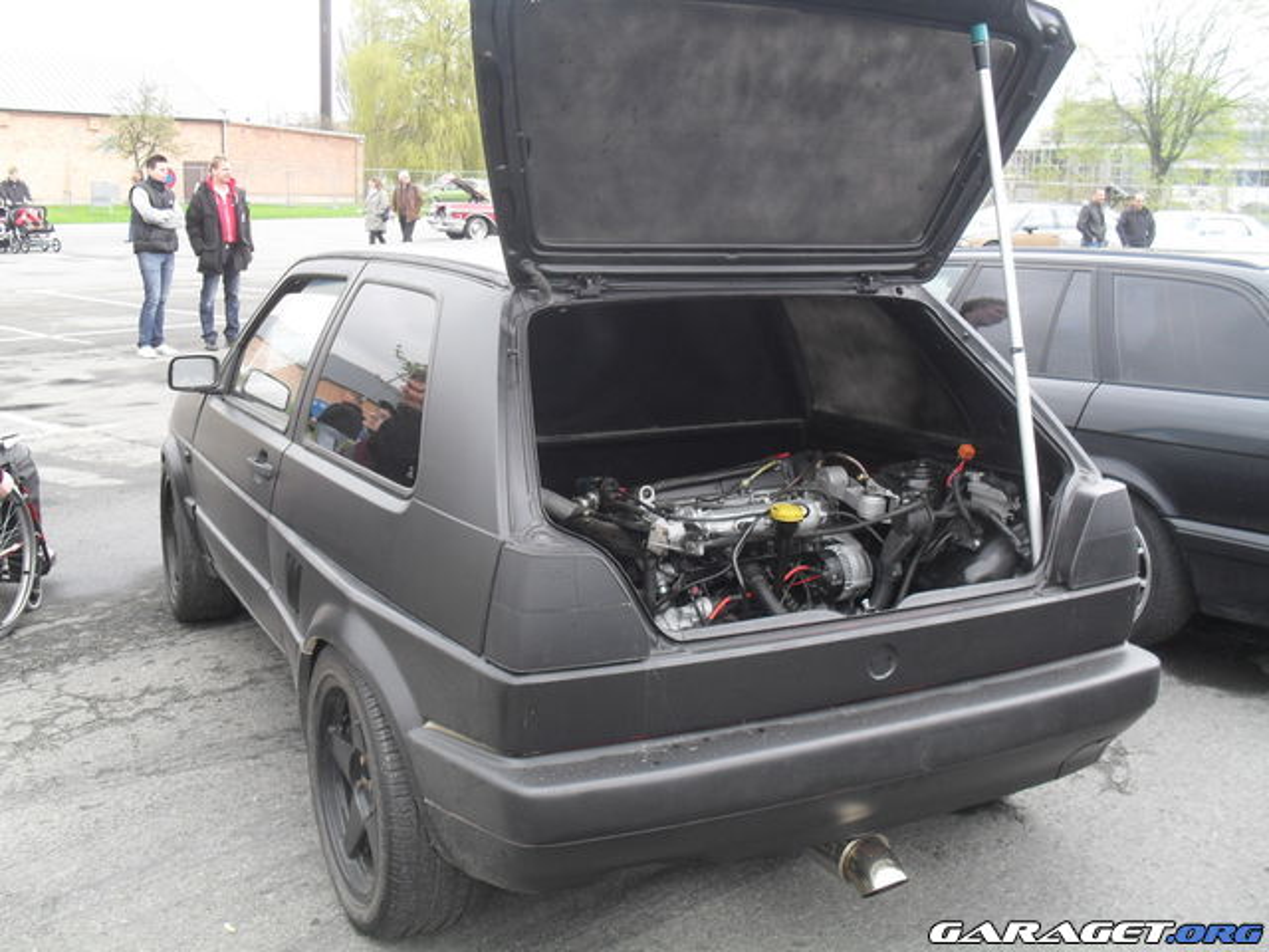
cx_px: 634
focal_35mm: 35
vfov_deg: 40.7
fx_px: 1283
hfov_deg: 52.6
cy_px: 476
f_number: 3.2
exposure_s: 1/60
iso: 100
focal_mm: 6.3
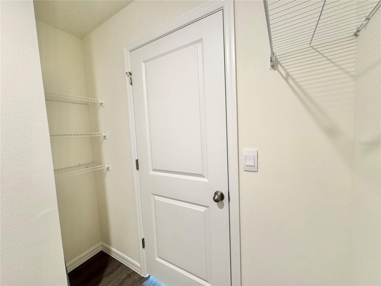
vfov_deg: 85.7
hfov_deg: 102.1
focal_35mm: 14
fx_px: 154
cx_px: 190
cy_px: 143
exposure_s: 1/60
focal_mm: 2.22
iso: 200
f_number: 2.2
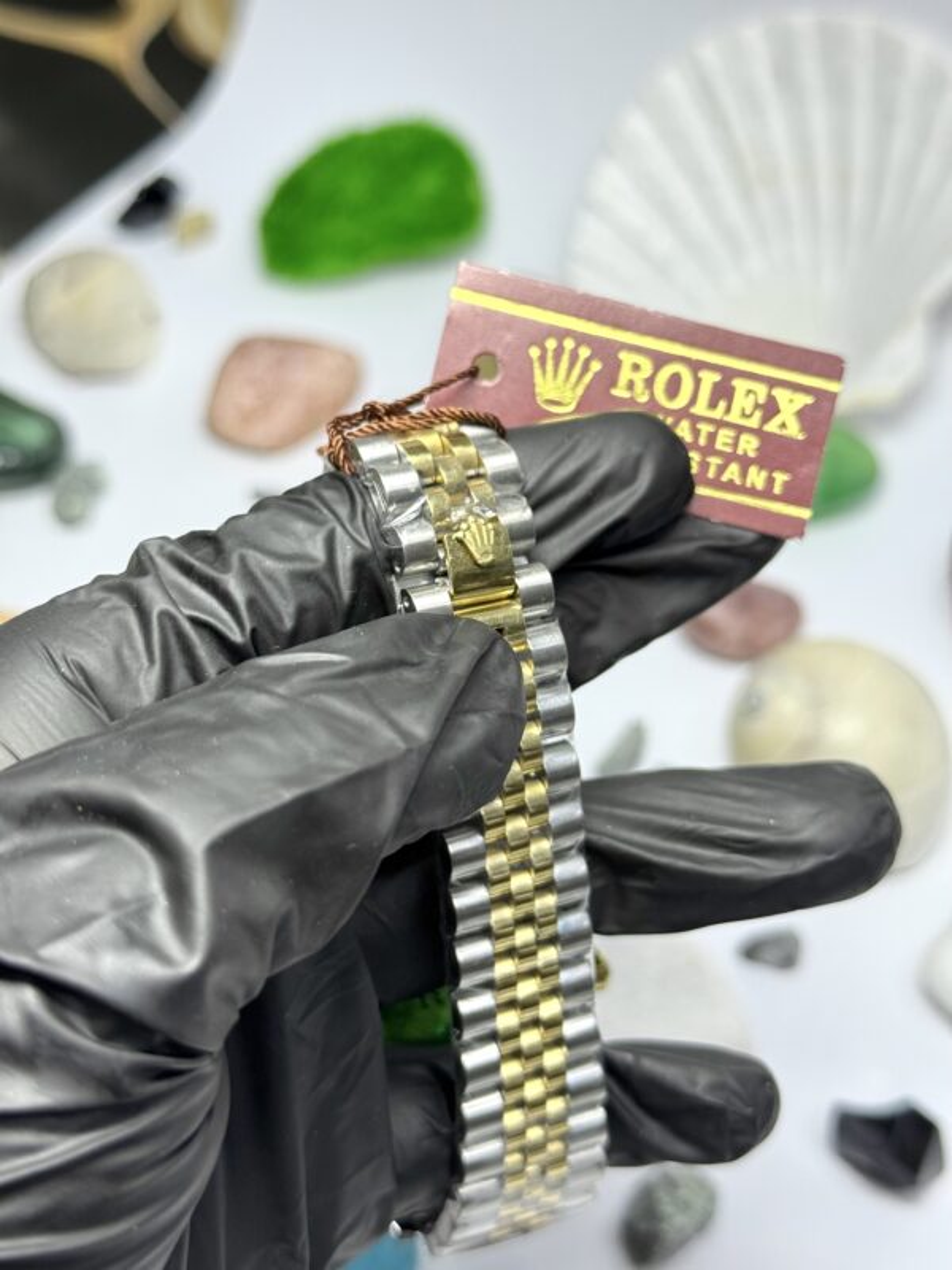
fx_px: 1760
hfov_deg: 30.3
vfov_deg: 39.7
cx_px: 476
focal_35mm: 48
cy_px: 635
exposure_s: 1/143
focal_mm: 6.76
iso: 50
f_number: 1.78
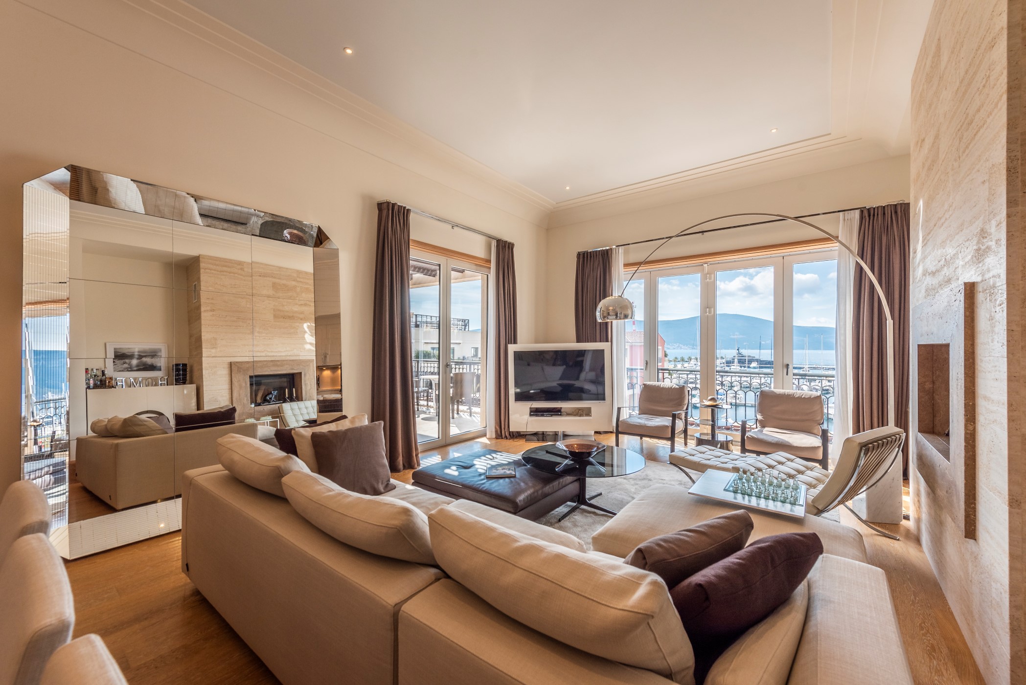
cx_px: 513
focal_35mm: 14
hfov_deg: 104.2
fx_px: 399
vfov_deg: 81.3
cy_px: 342
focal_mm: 14
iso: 100
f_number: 5.6
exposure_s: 1/320
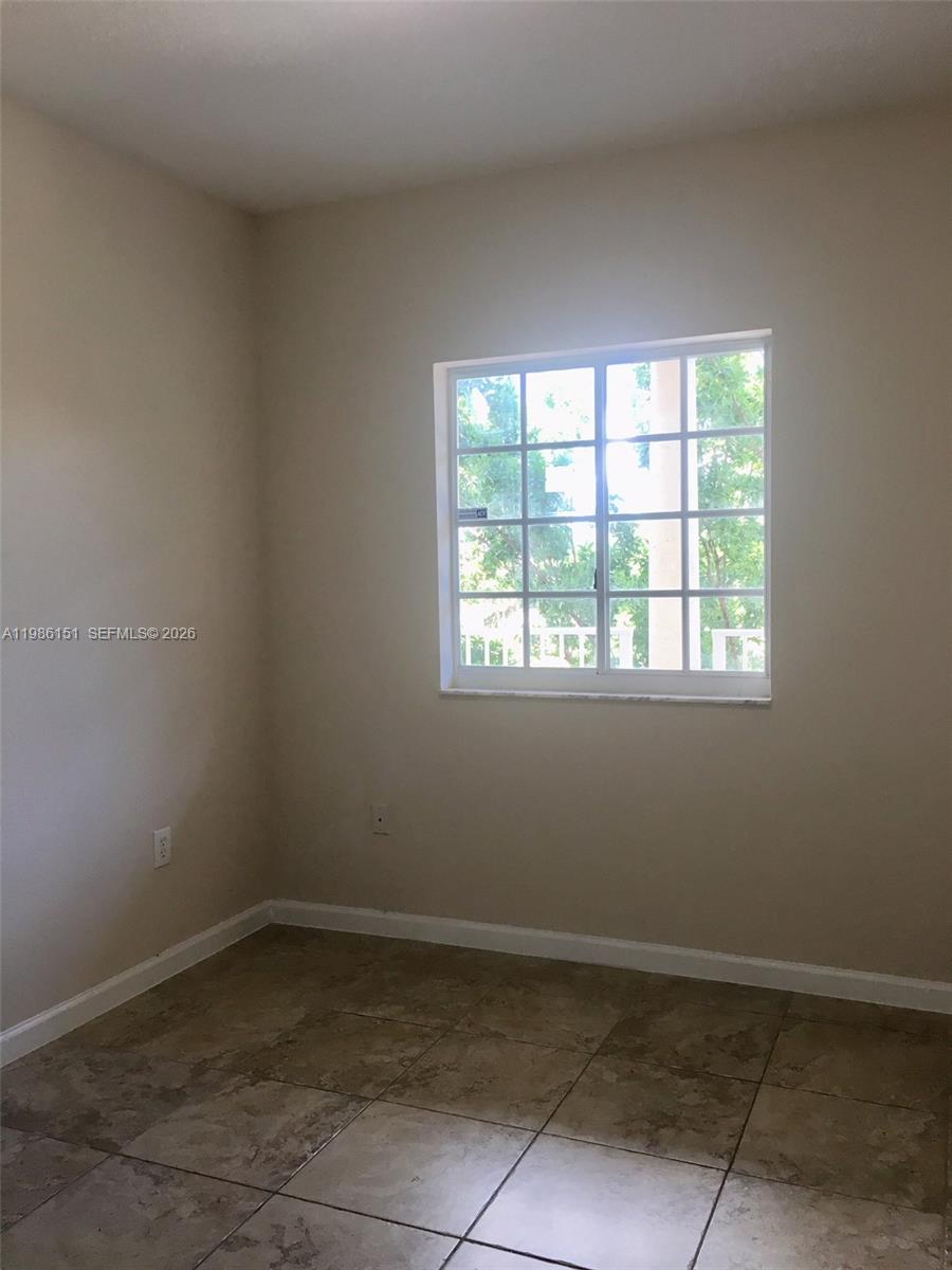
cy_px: 635
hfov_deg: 48.2
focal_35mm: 29
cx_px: 476
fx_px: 1063
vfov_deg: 61.7
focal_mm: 4.15
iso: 25
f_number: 2.2
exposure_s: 1/40
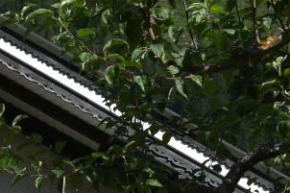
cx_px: -337
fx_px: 1554
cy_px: 323
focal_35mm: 193
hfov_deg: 9.7
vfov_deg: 7.0
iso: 200
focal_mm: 24
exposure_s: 1/500
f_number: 11
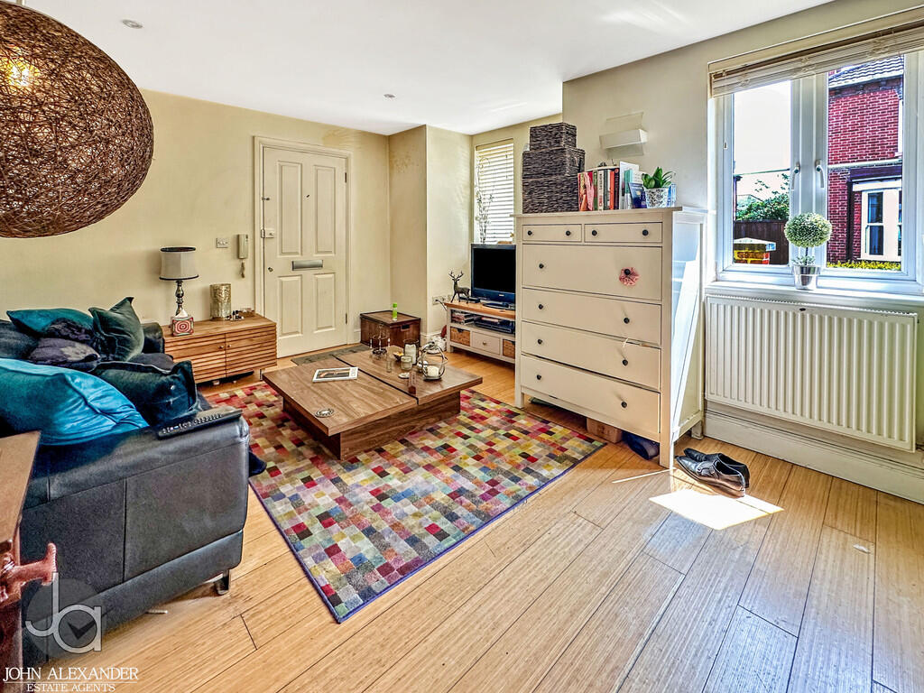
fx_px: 374
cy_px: 346
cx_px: 462
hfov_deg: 102.1
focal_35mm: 14
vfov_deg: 85.7
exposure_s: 1/100
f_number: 2.2
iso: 200
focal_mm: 2.22
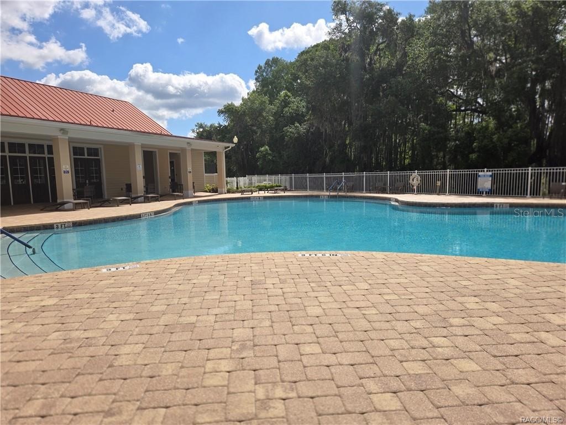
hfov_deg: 73.9
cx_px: 283
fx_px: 376
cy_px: 212
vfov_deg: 58.9
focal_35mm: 23
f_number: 1.8
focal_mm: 5.4
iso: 25
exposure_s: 1/2760
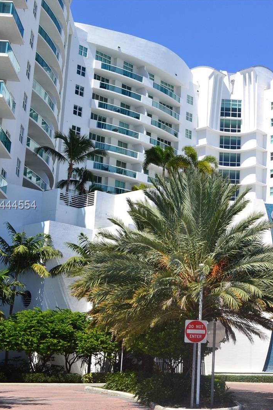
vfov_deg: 33.9
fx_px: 671
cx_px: 287
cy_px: 206
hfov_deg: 22.0
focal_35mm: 59
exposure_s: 1/400
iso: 400
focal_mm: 26
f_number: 11
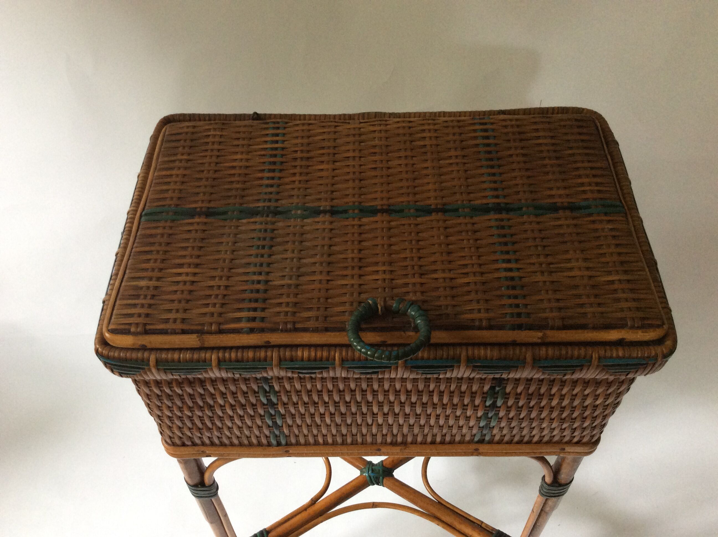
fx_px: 663
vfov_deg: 44.1
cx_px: 359
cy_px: 268
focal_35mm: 32
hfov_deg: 56.9
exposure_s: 1/25
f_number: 2.4
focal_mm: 3.3
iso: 125
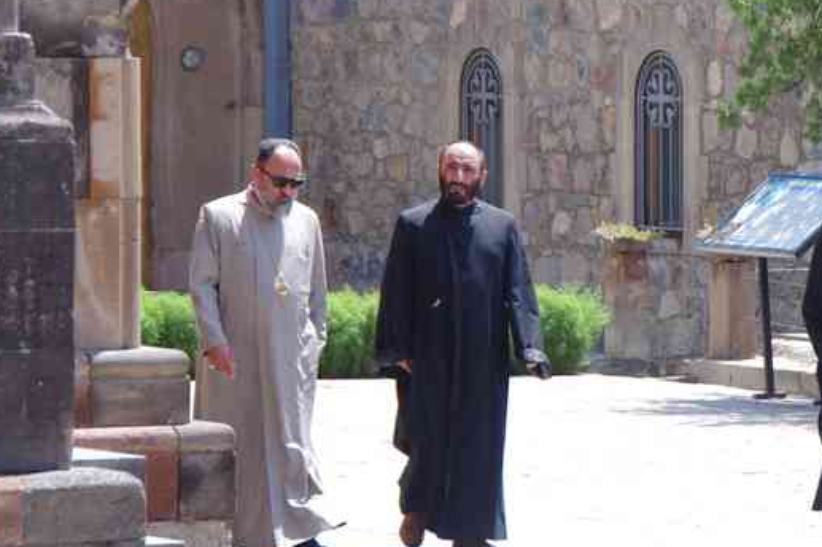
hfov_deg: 7.1
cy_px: 227
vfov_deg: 4.7
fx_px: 6617
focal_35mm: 290
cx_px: 774
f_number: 9
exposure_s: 1/125
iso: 400
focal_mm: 100
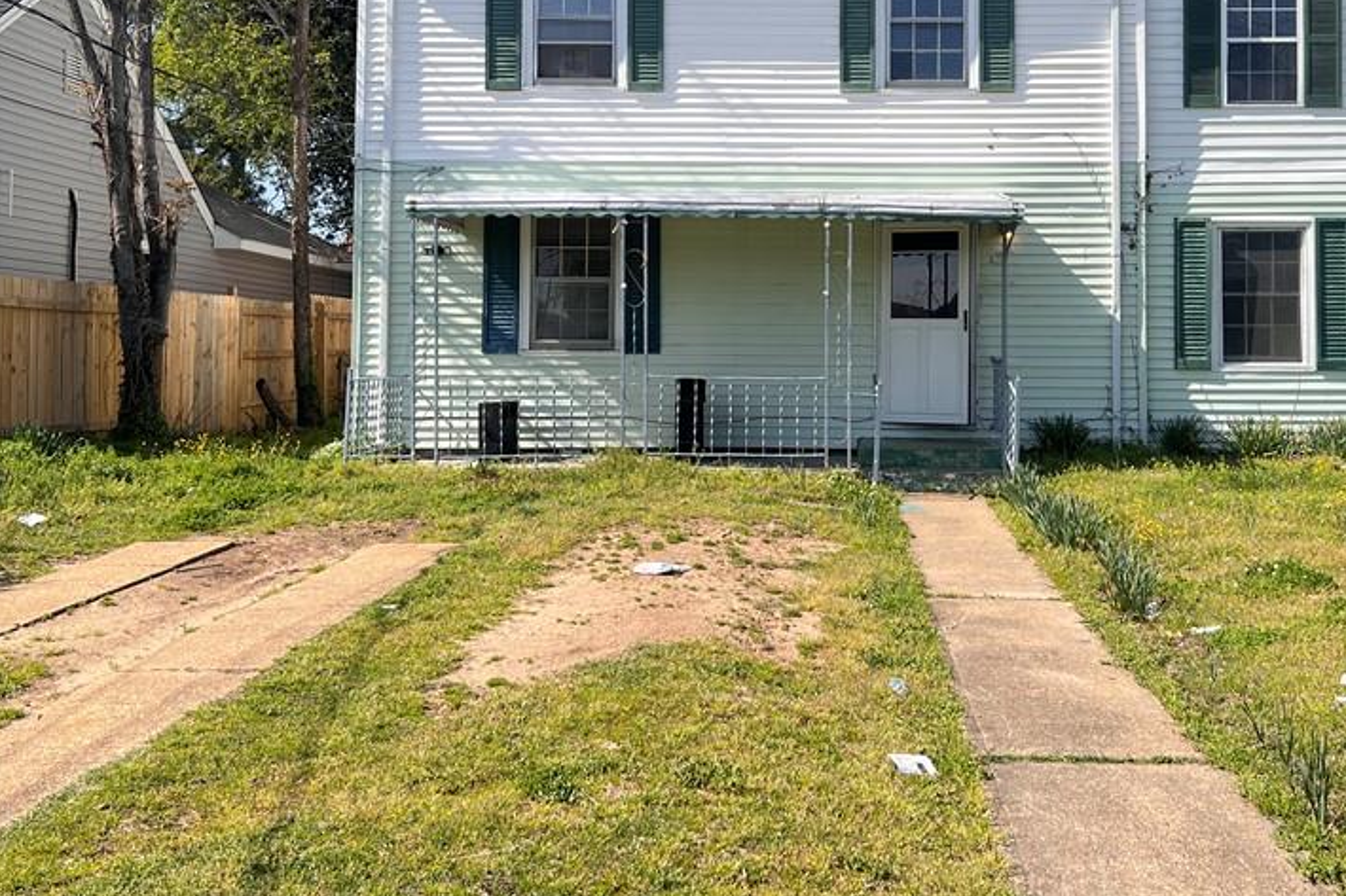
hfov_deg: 49.1
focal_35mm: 39
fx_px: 1458
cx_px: 832
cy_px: 294
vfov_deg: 33.9
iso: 50
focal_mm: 5.7
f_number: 1.5
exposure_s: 1/2208
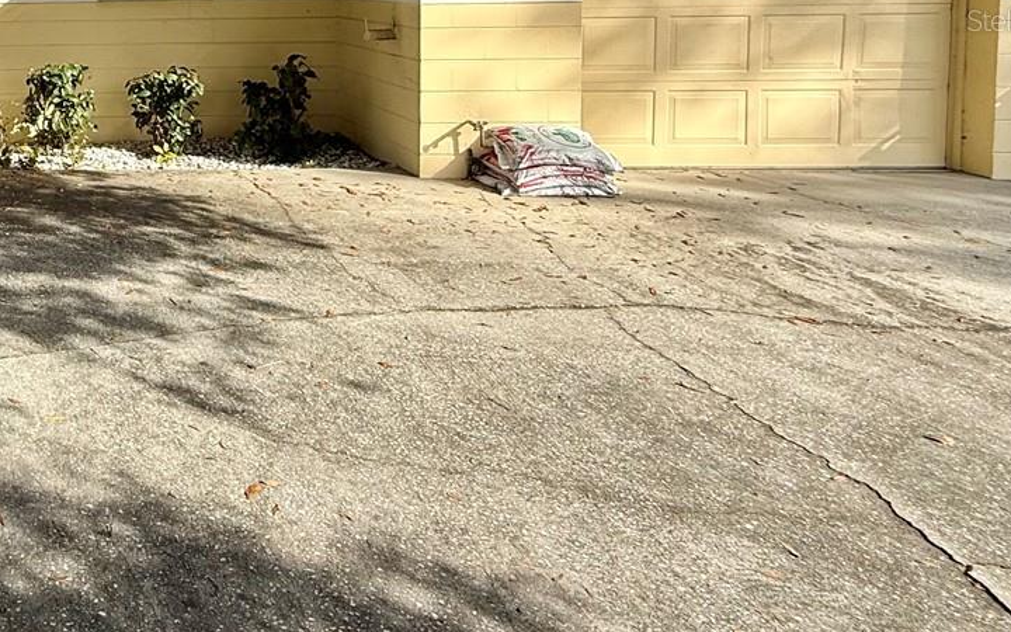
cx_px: -24
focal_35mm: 33
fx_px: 909
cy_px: 20
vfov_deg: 35.2
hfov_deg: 47.2
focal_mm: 2.22
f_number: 2.2
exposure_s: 1/1211
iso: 50
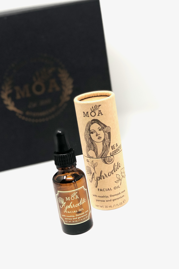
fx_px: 447
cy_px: 133
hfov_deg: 22.6
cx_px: 79
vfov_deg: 33.4
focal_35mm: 60
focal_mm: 6.6
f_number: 2.8
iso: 40
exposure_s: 1/60
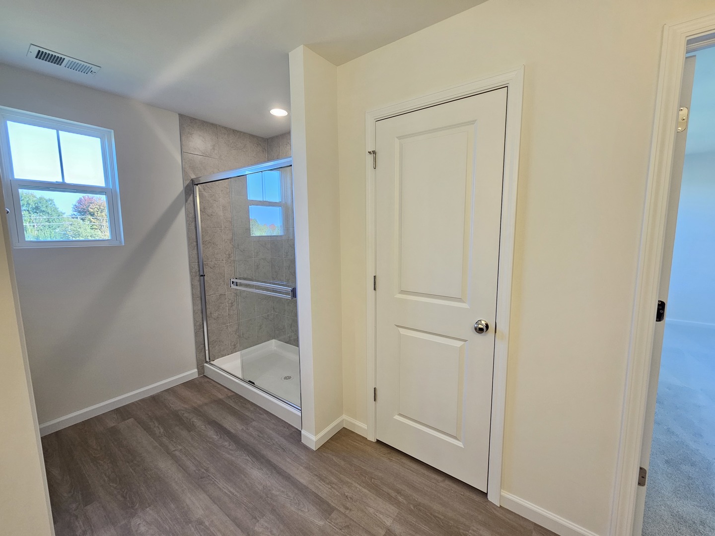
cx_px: 358
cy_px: 268
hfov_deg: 106.2
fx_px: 269
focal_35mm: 13
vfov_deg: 89.9
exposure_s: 1/60
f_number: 2.2
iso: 125
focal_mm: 2.2
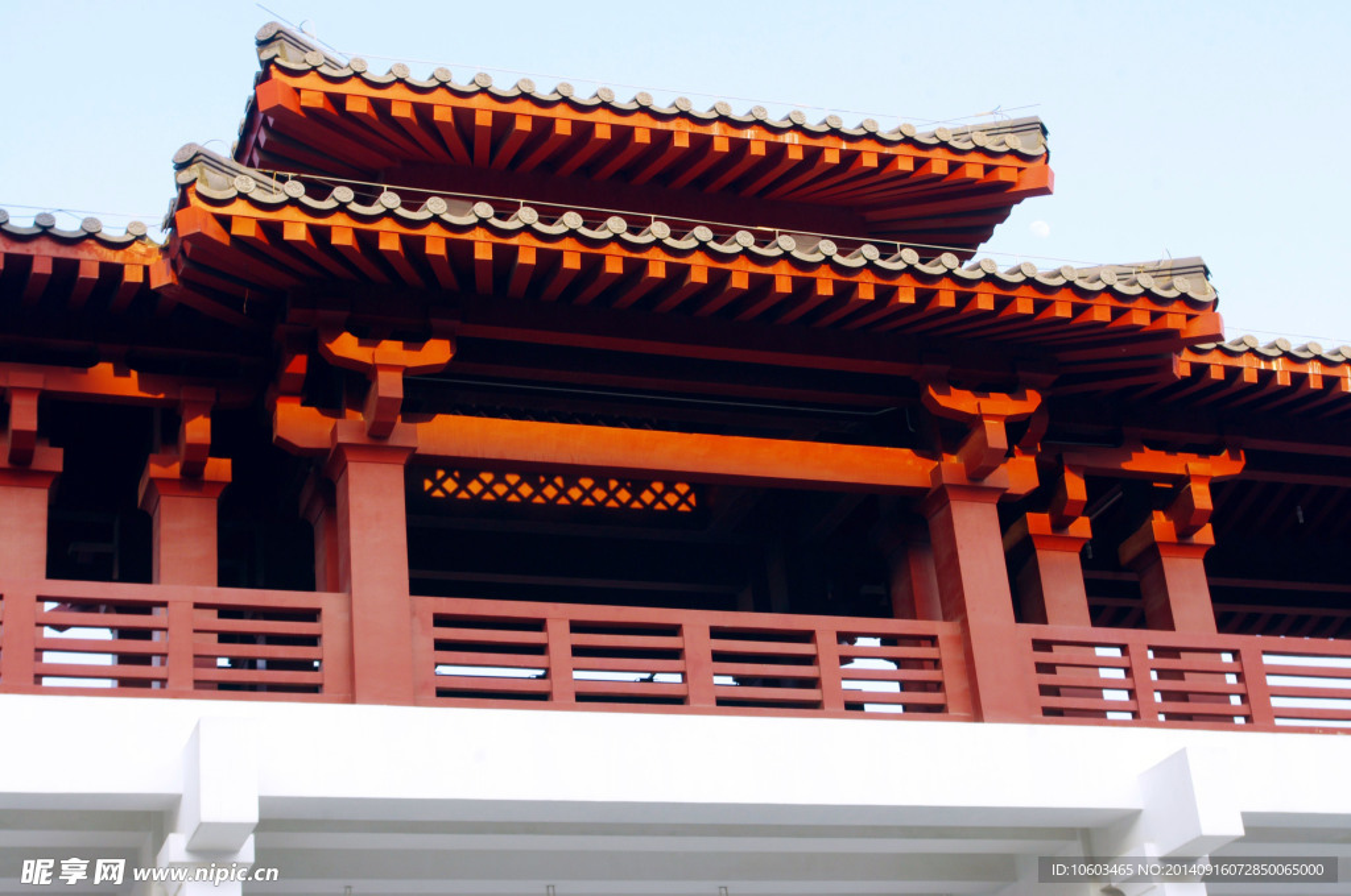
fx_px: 2249
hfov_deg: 33.4
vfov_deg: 22.6
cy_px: 448
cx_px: 676
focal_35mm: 60
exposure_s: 1/40
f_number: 11
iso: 200
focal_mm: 40
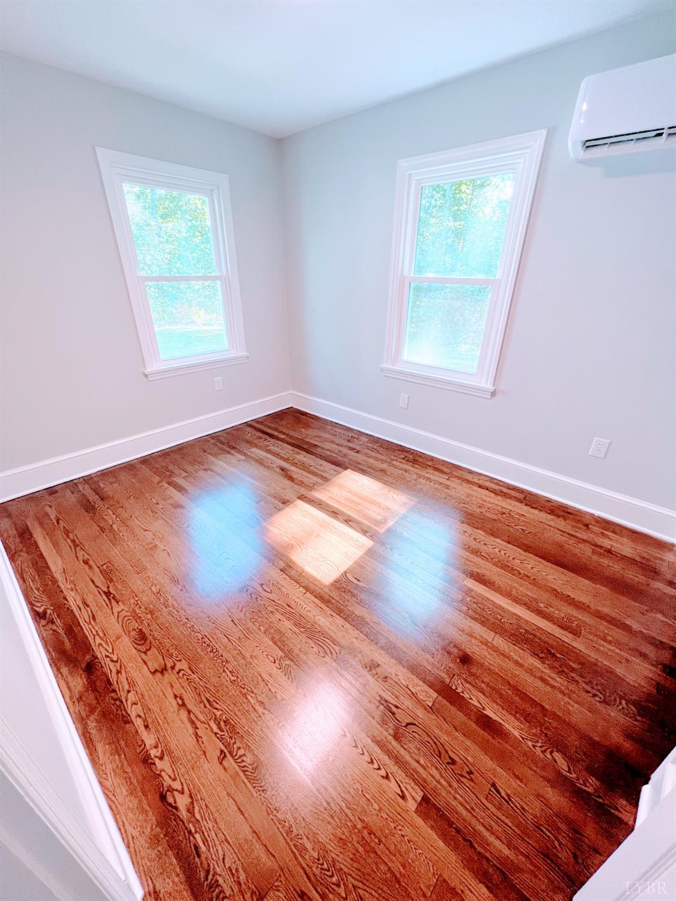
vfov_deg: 106.2
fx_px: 338
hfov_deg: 89.9
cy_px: 450
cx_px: 338
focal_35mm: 13
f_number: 1.8
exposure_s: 1/120
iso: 160
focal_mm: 1.57
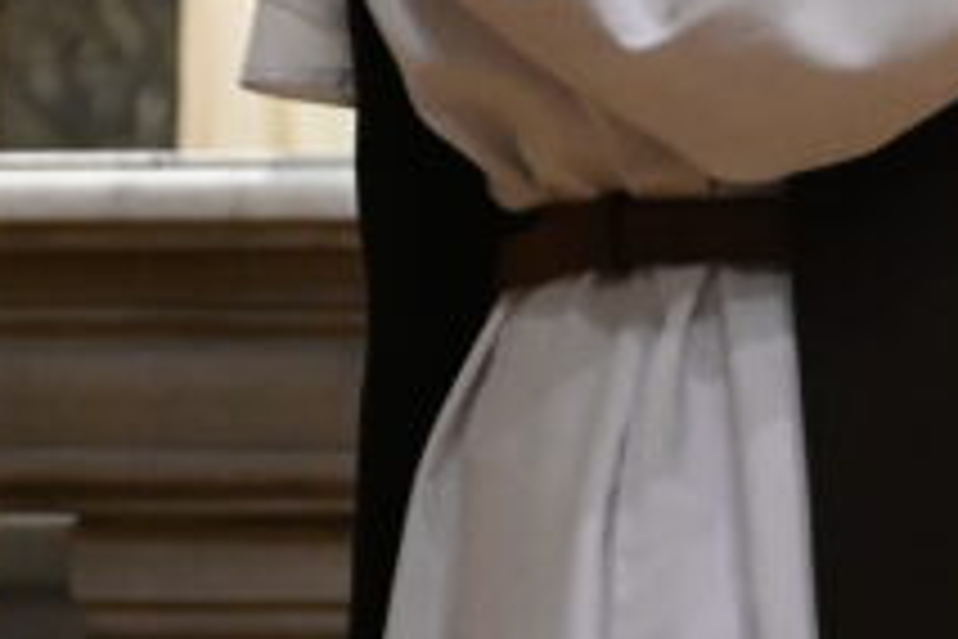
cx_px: 1021
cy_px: -236
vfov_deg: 3.8
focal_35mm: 360
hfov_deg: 5.7
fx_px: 9579
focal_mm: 50
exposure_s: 1/80
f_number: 2.8
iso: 3200
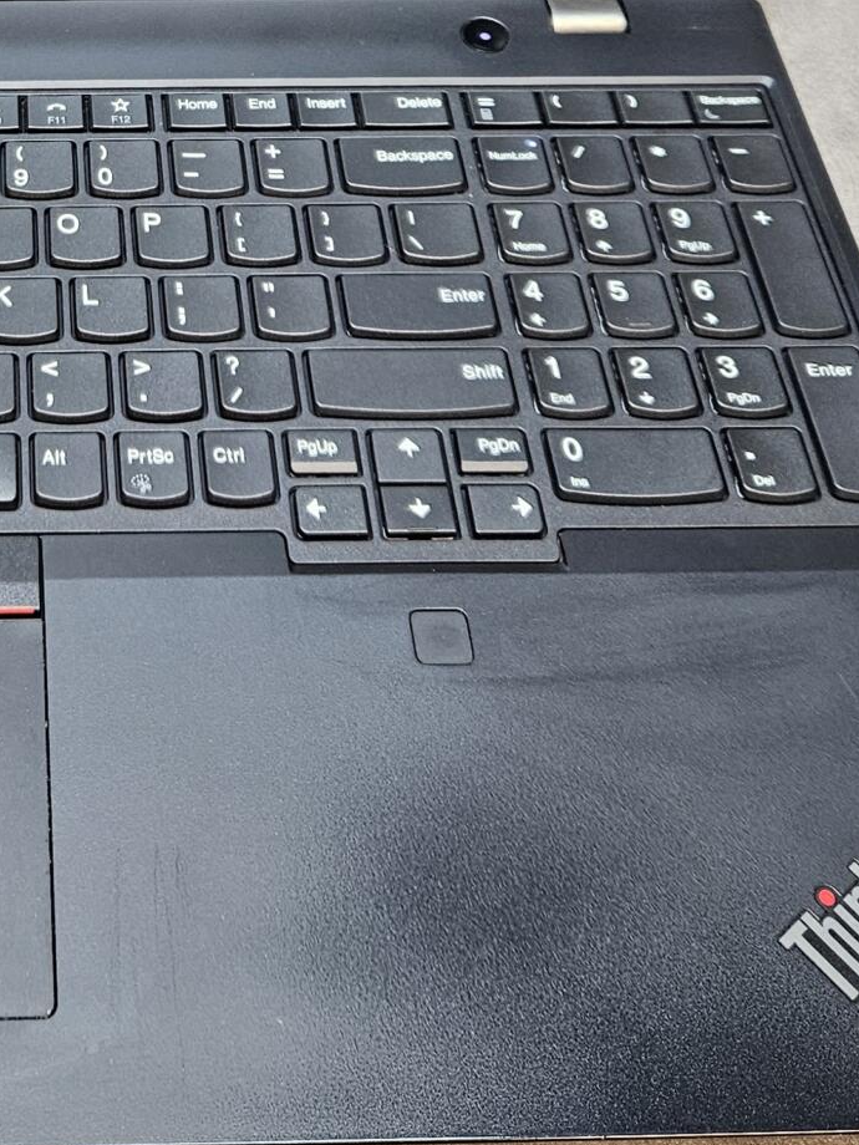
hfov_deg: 22.2
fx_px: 2118
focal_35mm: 64
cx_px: 35
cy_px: -141
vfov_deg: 27.5
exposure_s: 1/100
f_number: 1.8
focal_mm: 5.4
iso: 250
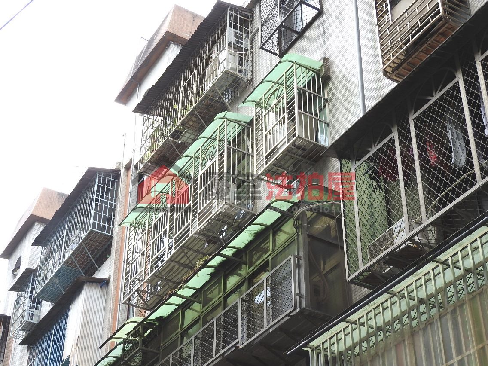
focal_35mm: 65
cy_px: 183
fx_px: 916
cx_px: 244
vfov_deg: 22.6
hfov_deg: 29.8
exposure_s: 1/125
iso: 100
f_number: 4.2
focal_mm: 11.6
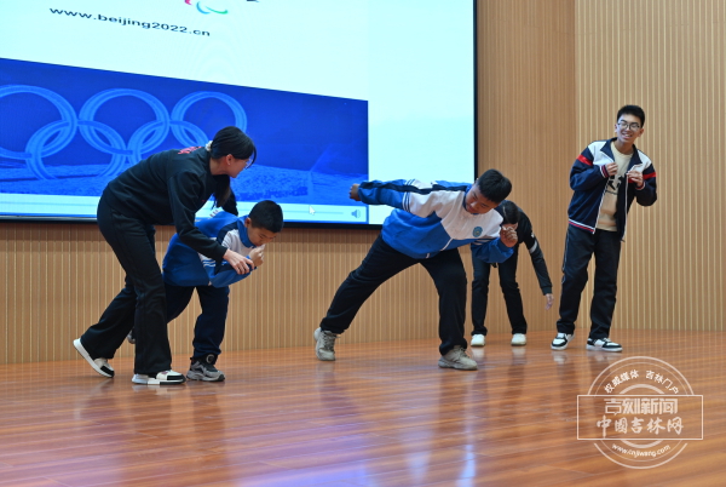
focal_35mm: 51
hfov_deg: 38.8
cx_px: 363
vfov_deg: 26.6
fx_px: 1030
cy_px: 244
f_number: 4
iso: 400
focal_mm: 51
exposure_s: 1/60
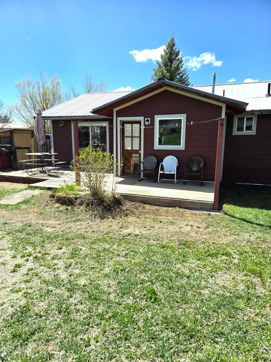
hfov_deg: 58.9
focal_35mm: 23
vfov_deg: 73.9
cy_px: 181
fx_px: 240
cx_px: 136
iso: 40
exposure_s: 1/2921
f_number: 1.8
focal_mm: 5.4
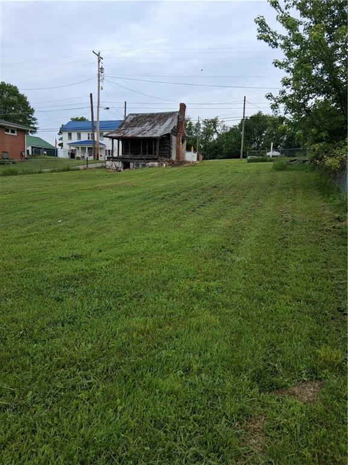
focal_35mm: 26
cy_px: 232
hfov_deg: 53.1
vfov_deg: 67.3
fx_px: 349
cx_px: 174
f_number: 1.8
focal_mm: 3.98
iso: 25
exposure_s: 1/306
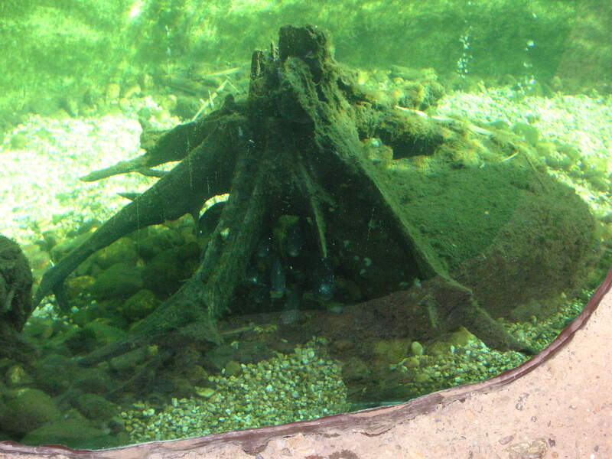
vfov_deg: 33.6
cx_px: 306
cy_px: 230
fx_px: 760
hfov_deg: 43.9
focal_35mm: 43
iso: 160
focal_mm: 7.2
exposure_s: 1/45
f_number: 3.1
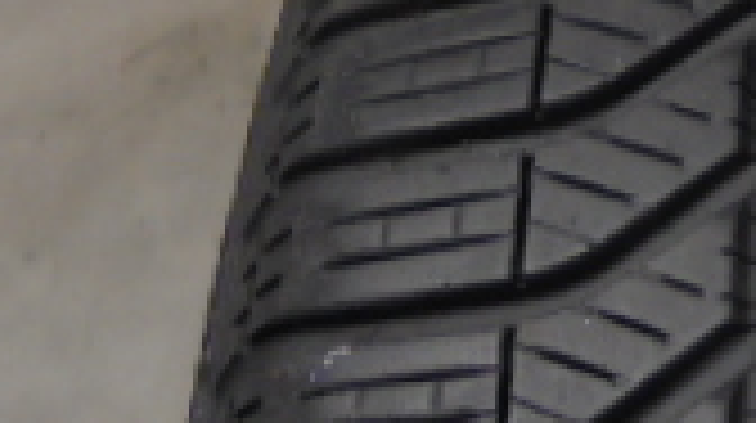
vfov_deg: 10.2
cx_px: 792
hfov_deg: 19.2
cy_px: -446
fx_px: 2162
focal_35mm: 108
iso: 100
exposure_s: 1/30
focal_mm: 4.6
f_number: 3.5
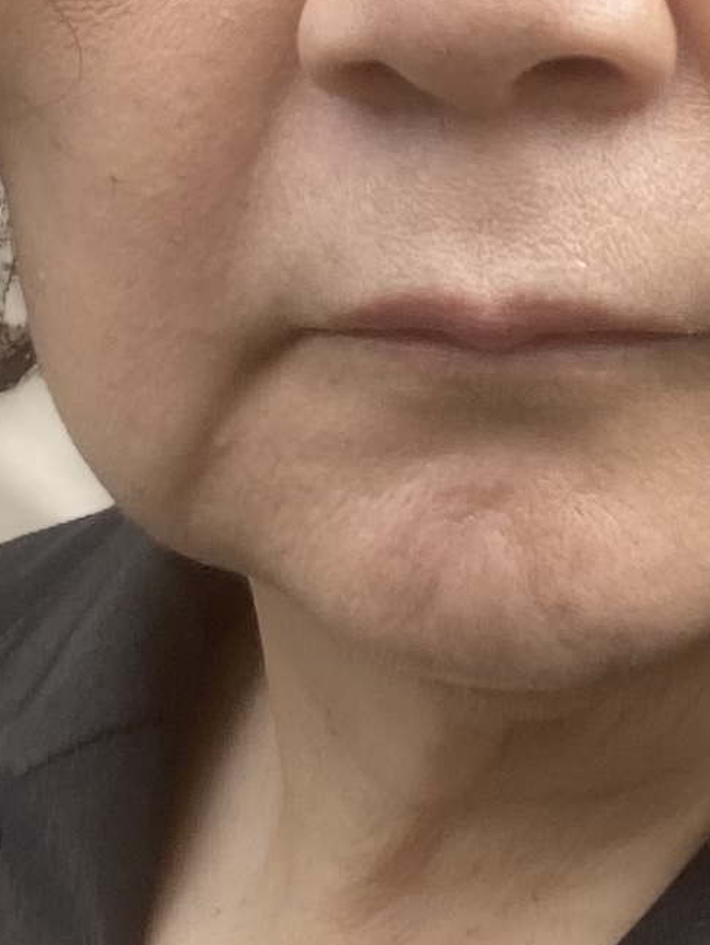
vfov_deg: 18.0
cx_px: 537
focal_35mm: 107
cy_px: 22
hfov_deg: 13.8
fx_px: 2924
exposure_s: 1/153
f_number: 2.2
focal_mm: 2.87
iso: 20
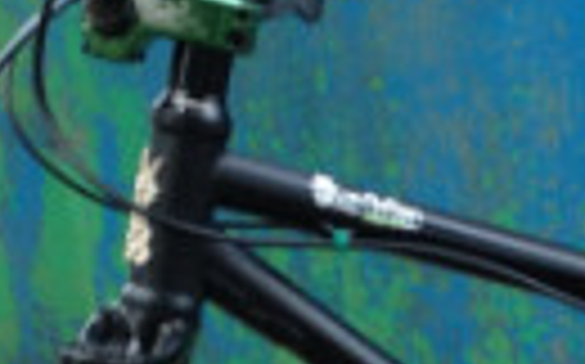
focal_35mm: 212
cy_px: 829
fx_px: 3377
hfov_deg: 9.7
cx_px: 821
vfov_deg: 6.0
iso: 50
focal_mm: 4.28
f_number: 2.4
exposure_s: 1/30
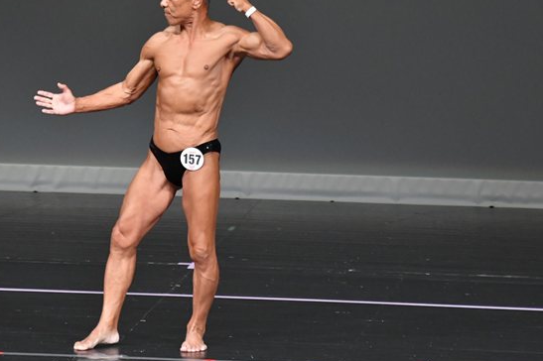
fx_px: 6723
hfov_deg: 4.6
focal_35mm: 446
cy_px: 153
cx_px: 214
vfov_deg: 3.1
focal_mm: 210
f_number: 5.6
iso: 4000
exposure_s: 1/400
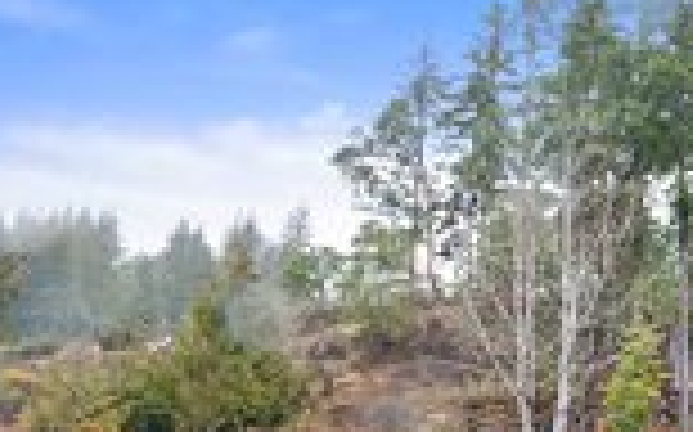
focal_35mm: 46
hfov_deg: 39.7
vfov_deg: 26.5
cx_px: 650
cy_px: 428
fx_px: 868
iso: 320
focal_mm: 16
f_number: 9
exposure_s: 1/3
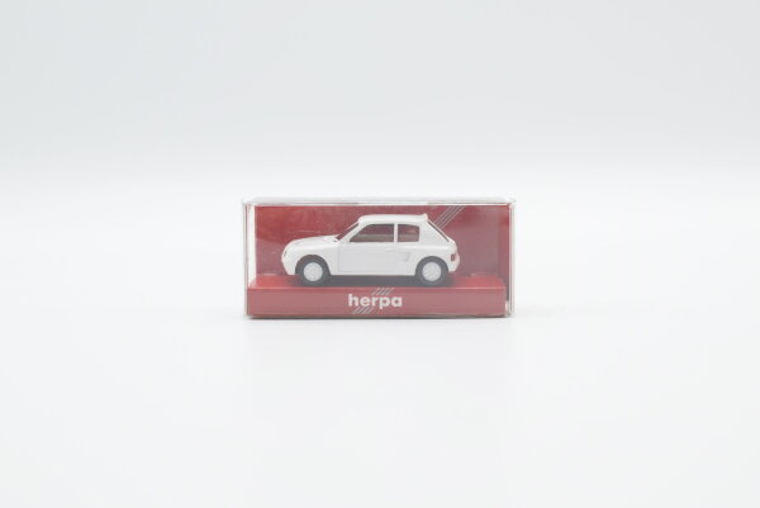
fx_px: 1109
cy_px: 254
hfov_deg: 37.8
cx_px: 380
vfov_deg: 25.8
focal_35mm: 52
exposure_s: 1/160
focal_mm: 35
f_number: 8
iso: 400
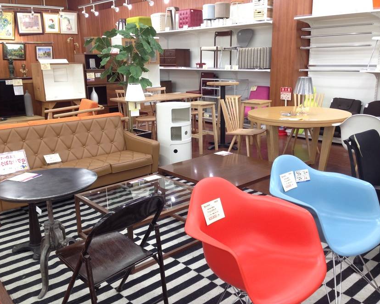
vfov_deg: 42.2
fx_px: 394
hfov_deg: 51.5
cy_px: 151
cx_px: 196
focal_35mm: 35
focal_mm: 4.12
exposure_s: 1/30
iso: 50
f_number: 2.4
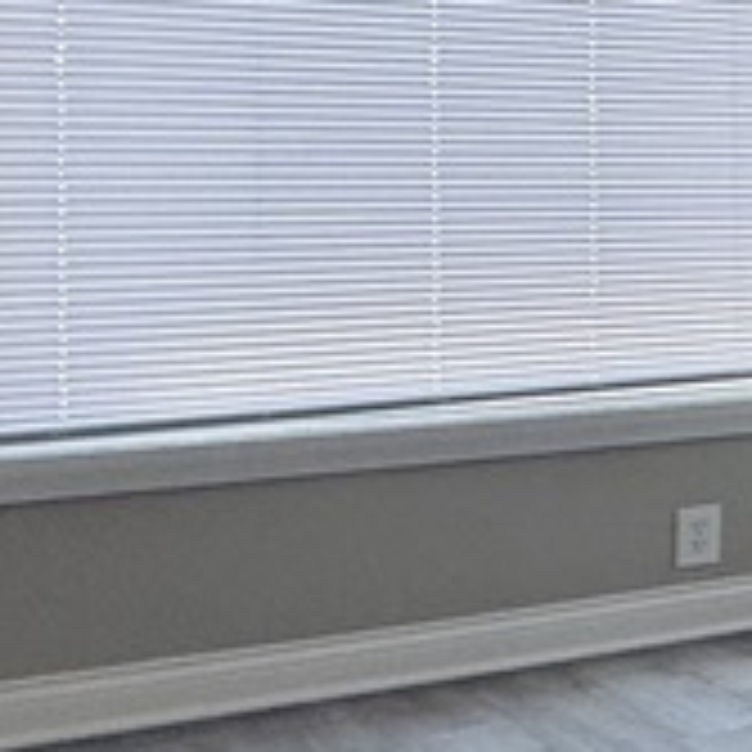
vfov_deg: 22.5
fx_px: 1868
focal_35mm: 76
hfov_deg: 13.2
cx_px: 2004
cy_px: 158
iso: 40
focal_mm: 2.22
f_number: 2.2
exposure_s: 1/99
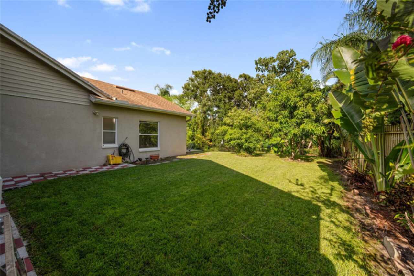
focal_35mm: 14
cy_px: 138
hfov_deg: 104.2
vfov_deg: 81.2
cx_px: 207
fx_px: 161
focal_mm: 14
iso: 250
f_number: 6.3
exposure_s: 1/400
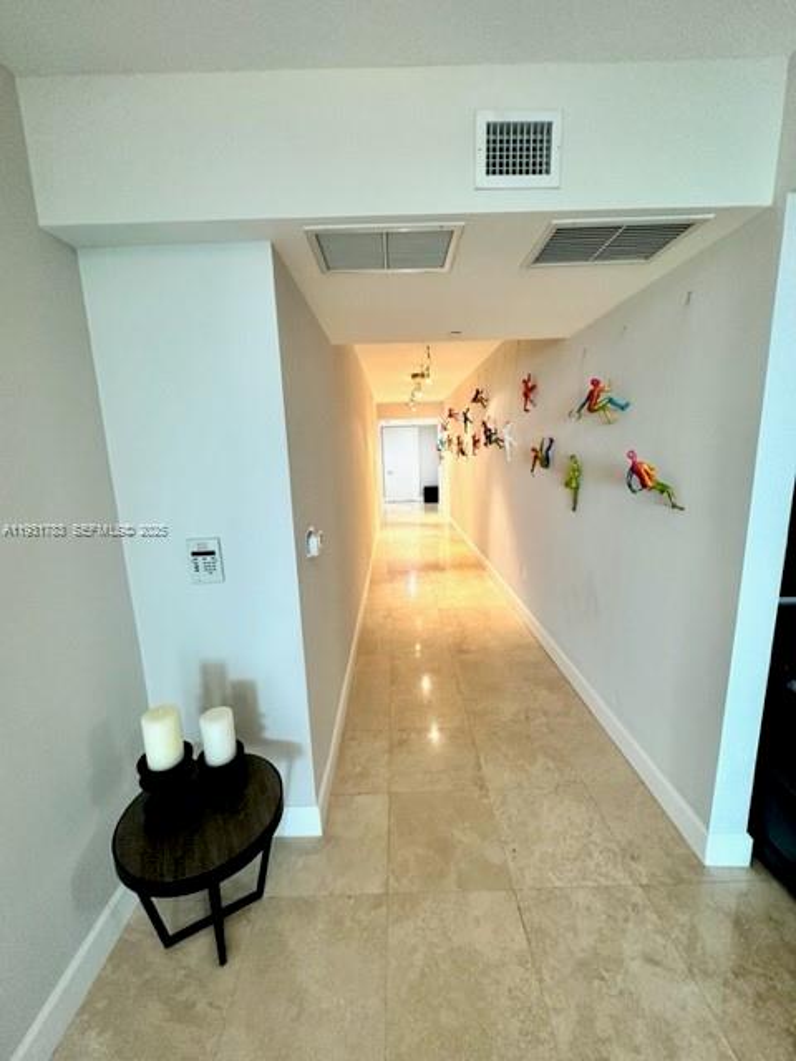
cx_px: 398
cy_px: 530
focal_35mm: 14
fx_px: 429
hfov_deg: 85.7
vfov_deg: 102.1
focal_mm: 2.22
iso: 320
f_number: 2.2
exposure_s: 1/60
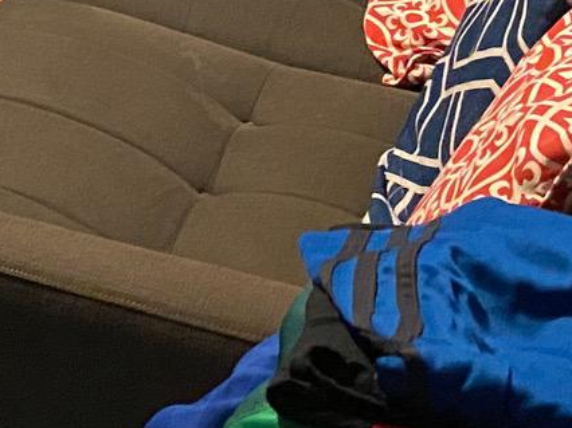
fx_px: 2064
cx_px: -479
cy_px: -437
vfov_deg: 10.8
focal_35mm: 125
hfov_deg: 13.9
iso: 640
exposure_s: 1/30
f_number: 1.8
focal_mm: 4.25
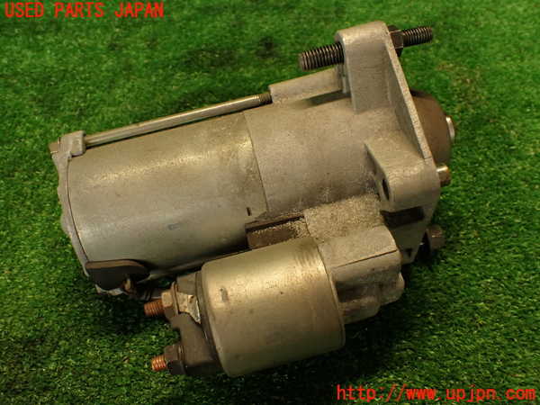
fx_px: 499
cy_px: 202
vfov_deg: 44.2
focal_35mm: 32
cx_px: 270
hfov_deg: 56.8
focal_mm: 5.79
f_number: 2.4
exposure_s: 1/30
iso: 200
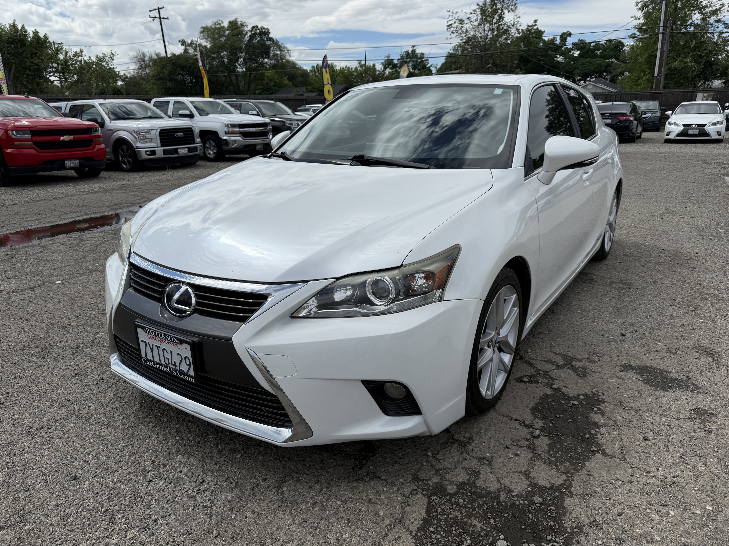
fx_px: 505
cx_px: 364
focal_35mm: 24
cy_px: 273
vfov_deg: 56.8
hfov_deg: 71.6
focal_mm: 6.76
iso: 80
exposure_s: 1/9091
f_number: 1.78
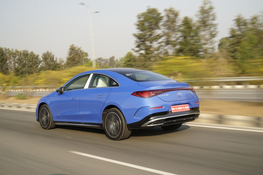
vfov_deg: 28.1
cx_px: 132
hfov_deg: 41.1
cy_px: 88
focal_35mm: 48
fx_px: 351
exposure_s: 1/30
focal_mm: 48
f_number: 7.1
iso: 100
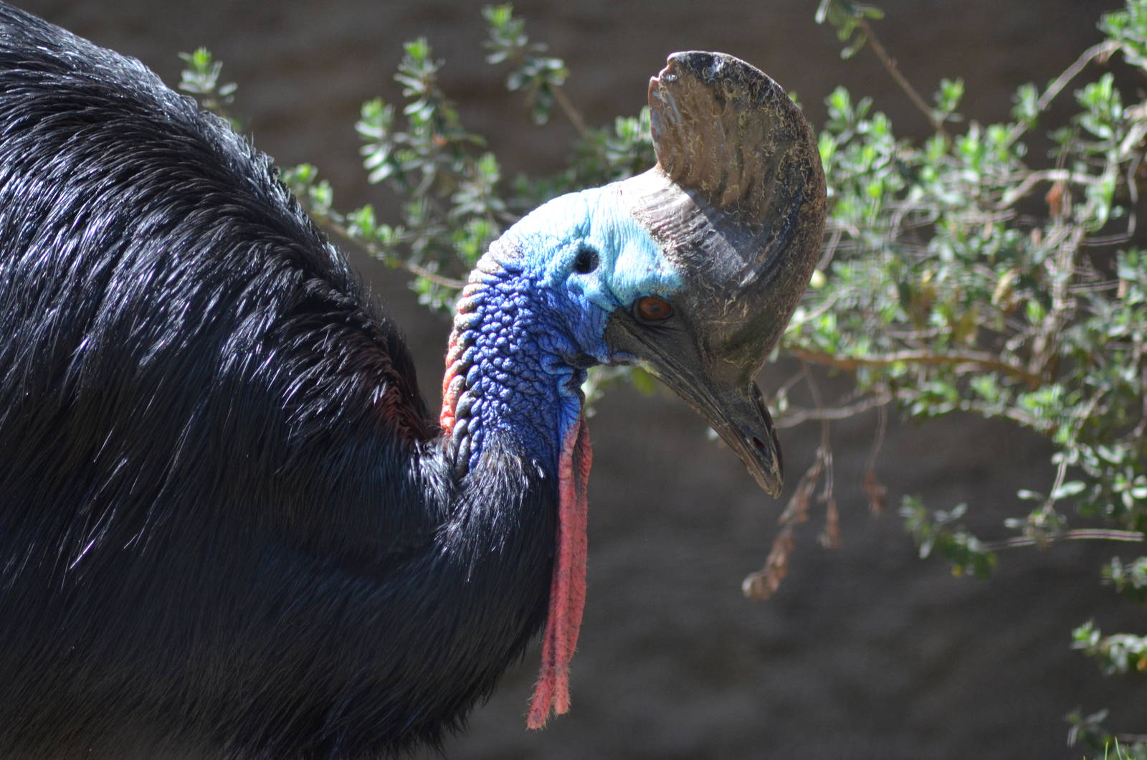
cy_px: 380
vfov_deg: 4.6
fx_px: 9539
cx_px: 574
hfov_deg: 6.9
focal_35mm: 300
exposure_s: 1/800
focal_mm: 200
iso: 800
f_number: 4.8
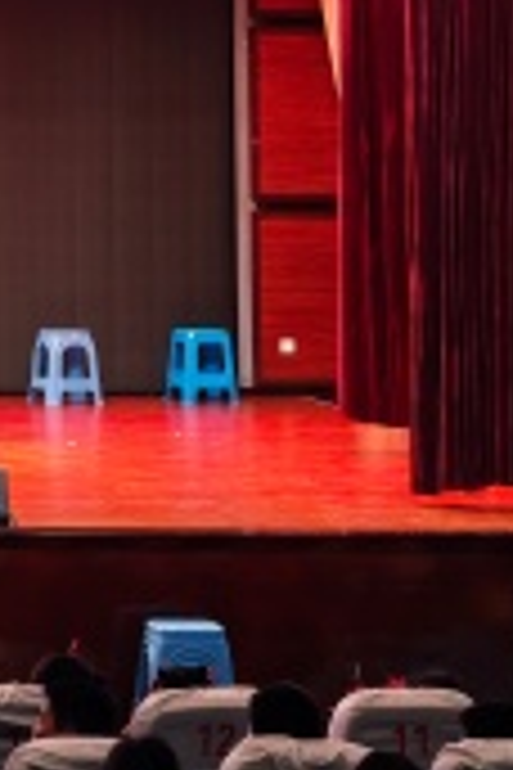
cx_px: -738
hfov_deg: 8.0
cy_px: -25
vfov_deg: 12.8
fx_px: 3377
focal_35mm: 158
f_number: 1.62
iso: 400
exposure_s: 1/100
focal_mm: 6.55
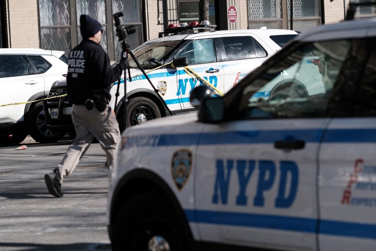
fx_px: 1410
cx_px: 188
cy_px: 126
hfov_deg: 15.2
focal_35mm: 135
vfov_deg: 10.2
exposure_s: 1/2900
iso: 160
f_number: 2.8
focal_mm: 90
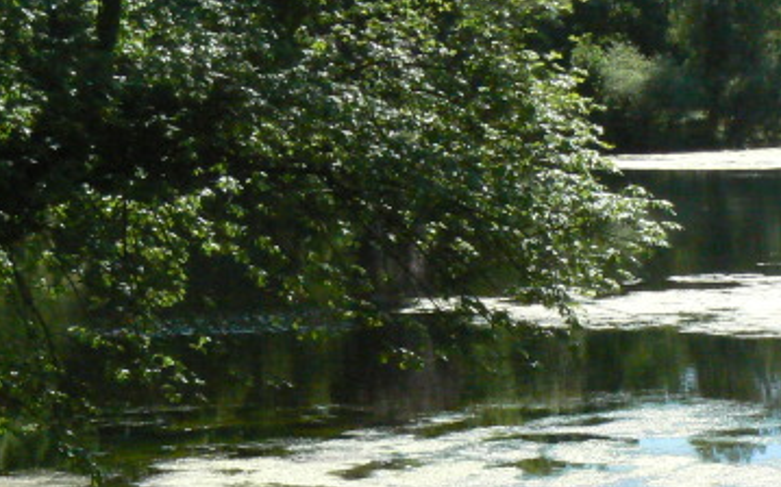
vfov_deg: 9.9
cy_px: 589
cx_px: 642
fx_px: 2766
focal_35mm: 130
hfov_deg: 15.9
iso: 400
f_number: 8
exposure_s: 1/800
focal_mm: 9.2
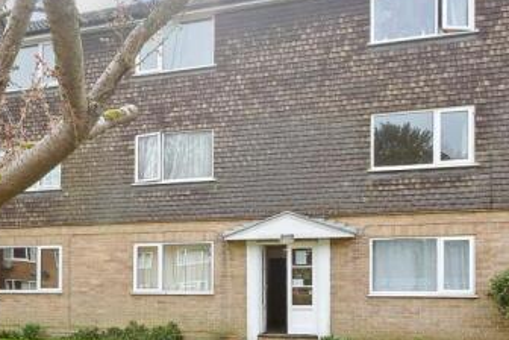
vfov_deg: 34.5
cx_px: 86
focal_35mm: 37
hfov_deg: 48.3
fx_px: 523
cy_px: 286
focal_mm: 13
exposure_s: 1/60
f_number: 8
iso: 160
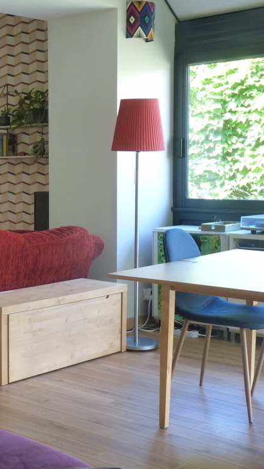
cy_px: 232
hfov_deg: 18.8
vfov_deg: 33.8
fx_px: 772
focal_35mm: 62
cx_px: -13
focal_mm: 7.4
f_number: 3
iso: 400
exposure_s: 1/30
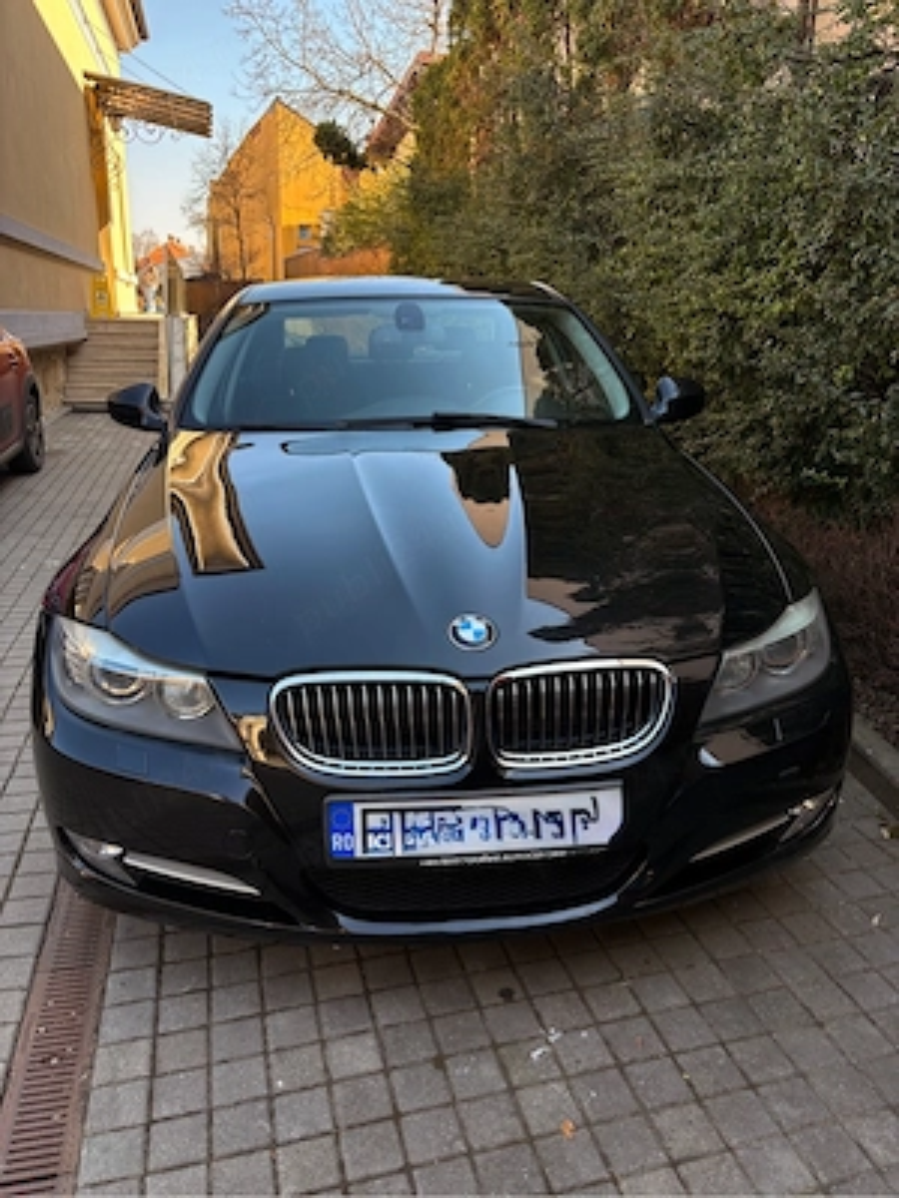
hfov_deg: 53.1
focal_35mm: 26
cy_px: 599
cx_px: 450
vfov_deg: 67.3
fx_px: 900
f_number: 1.6
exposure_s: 1/333
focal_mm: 5.96
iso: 64
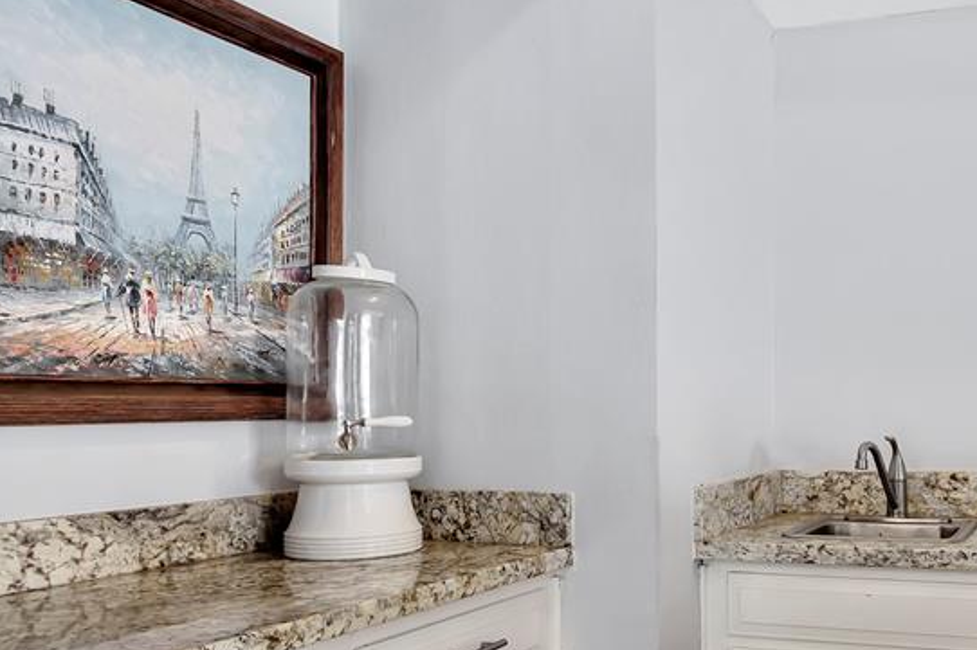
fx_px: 922
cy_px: 407
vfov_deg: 38.6
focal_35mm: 34
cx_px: 791
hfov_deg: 52.0
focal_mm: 12
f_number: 5.6
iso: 100
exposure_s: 1/25
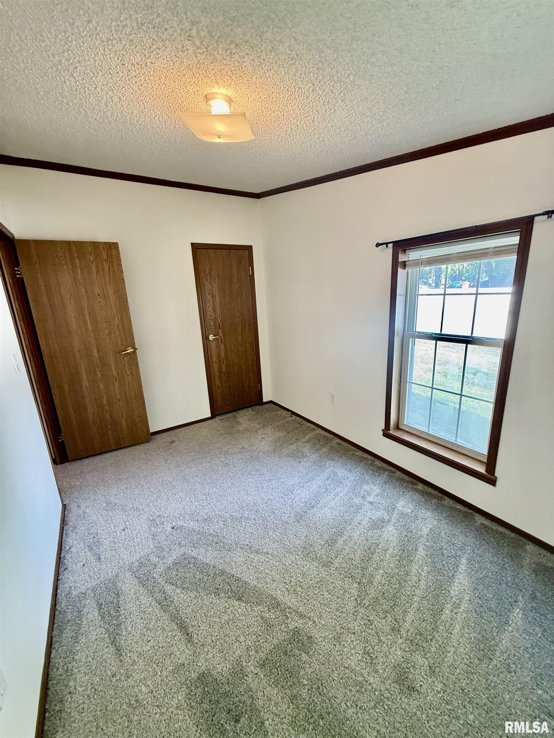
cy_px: 369
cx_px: 277
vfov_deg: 102.1
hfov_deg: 85.7
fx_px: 299
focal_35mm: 14
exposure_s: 1/60
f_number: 2.2
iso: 200
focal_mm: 2.22
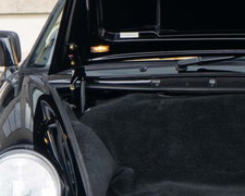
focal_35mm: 299
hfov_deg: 6.4
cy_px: 104
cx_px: 246
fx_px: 2168
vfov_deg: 5.2
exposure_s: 1/50
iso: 50
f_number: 5.6
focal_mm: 70
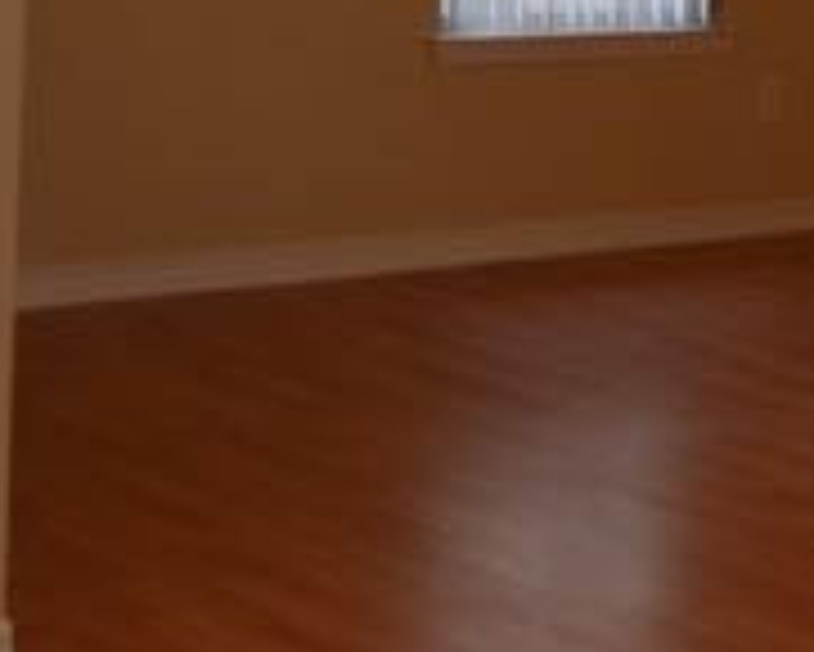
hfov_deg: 14.4
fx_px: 2868
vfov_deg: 12.6
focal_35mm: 119
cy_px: -148
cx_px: 1421
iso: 800
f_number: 7.1
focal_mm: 24
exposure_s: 1/40
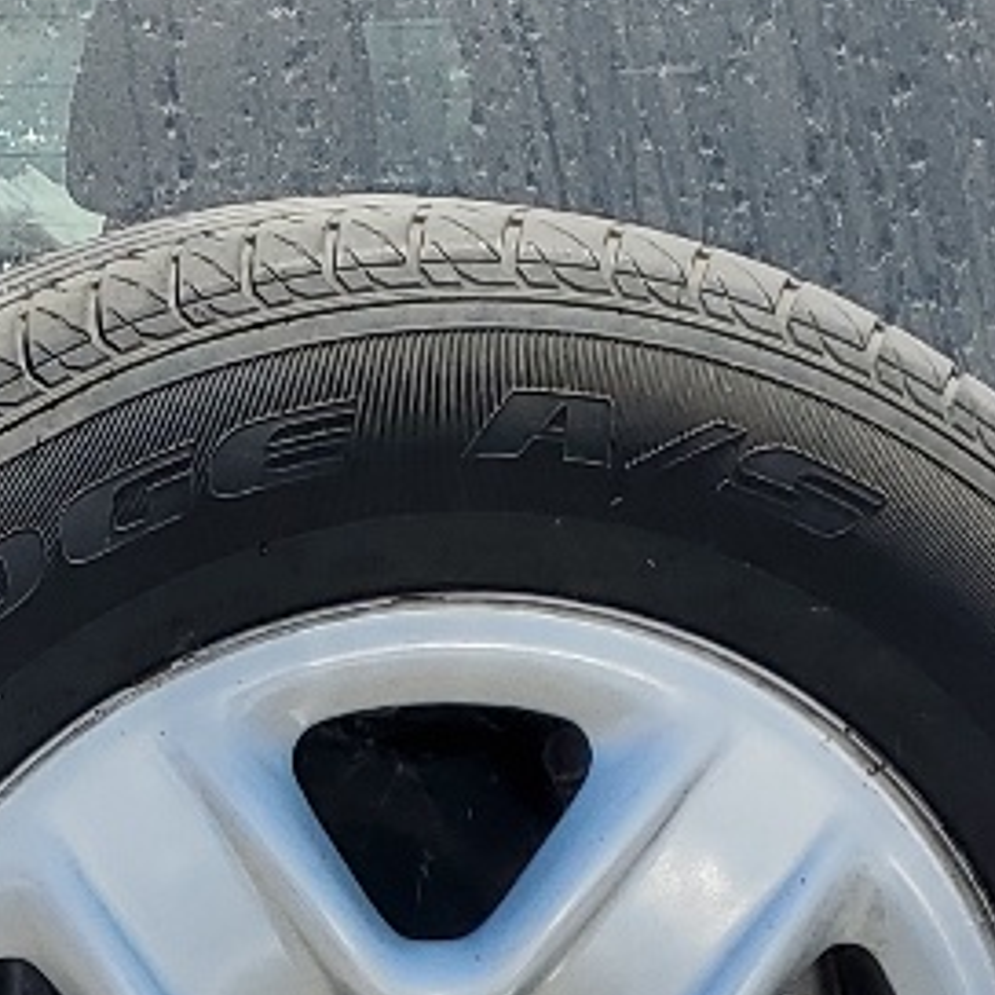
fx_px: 4390
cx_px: 18
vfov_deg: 12.5
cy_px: 1317
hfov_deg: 12.8
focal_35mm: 135
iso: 50
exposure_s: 1/2500
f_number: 1.5
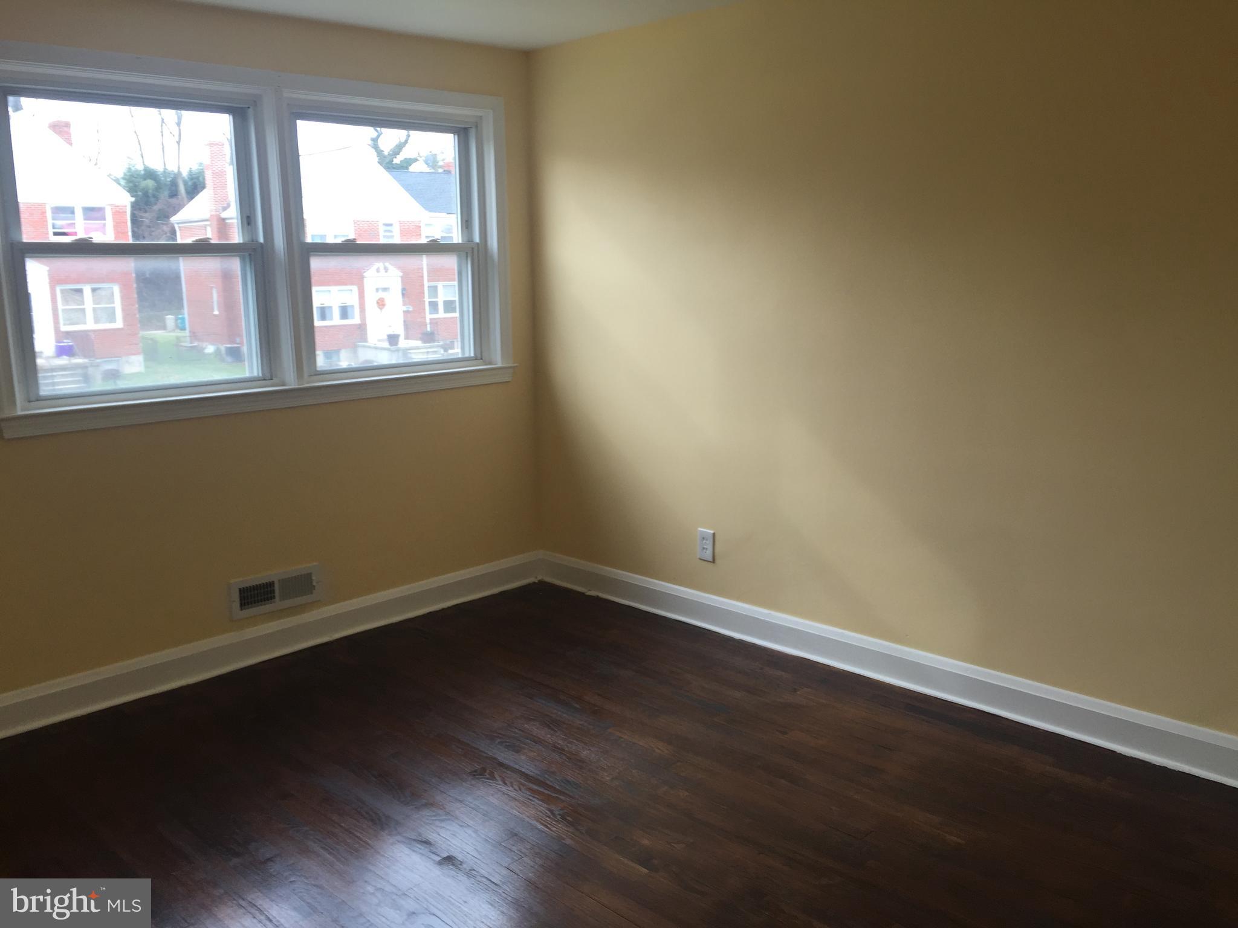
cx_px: 619
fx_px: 1037
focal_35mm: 29
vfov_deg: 48.2
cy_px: 464
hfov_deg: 61.7
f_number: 2.2
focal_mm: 4.15
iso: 32
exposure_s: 1/60
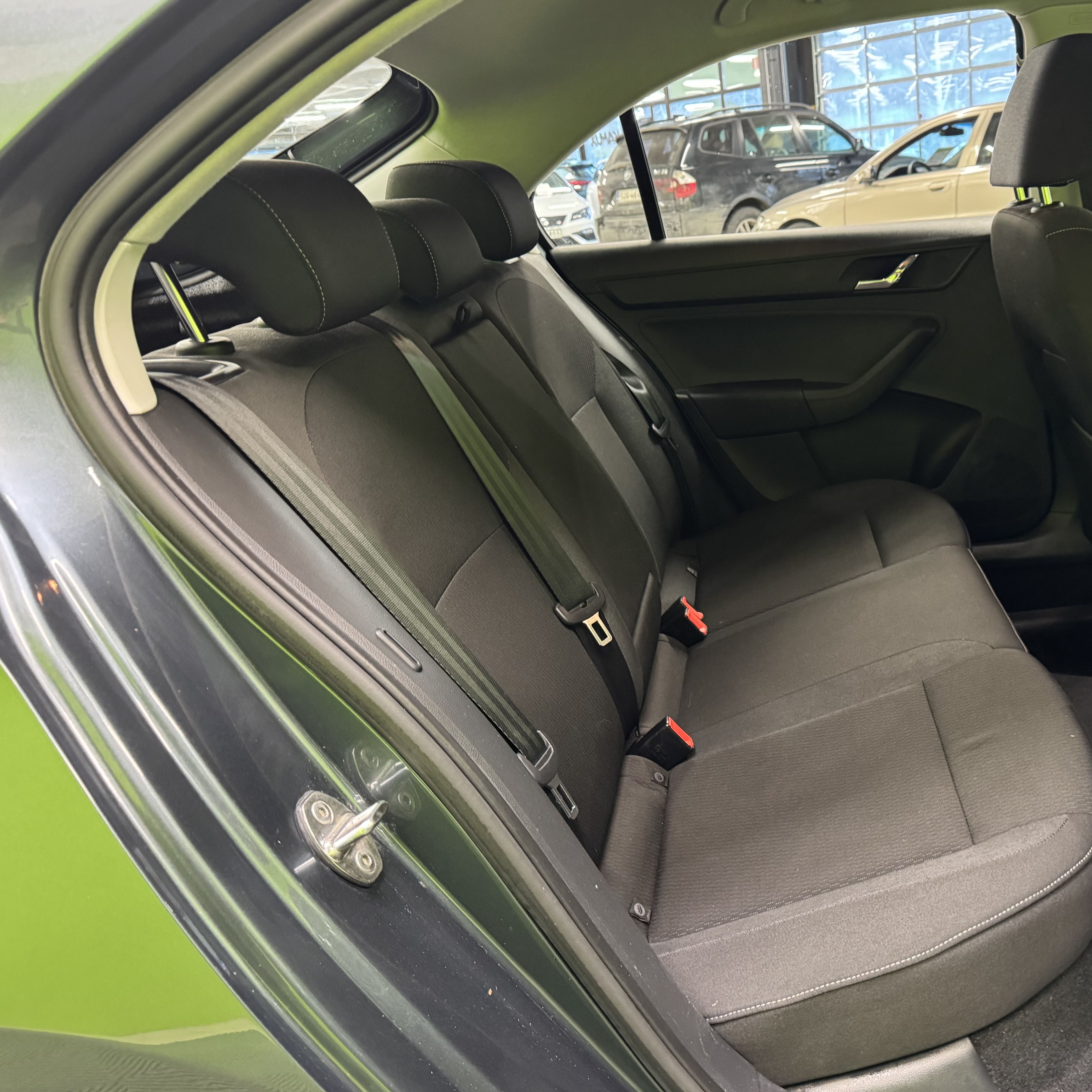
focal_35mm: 29
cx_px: 730
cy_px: 541
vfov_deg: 55.6
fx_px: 1035
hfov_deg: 54.5
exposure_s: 1/33
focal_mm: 6.76
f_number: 1.78
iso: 640
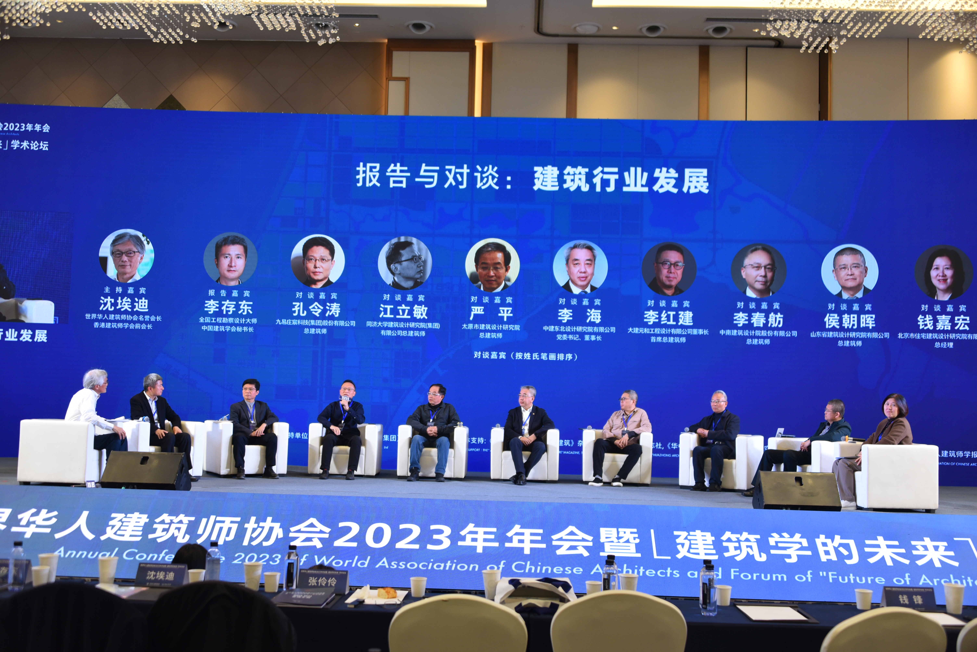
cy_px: 326
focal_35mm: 36
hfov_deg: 53.1
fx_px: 977
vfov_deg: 36.9
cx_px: 488
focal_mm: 36
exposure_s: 1/60
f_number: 4
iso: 900
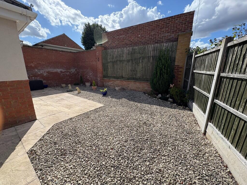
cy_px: 92
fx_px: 100
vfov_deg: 85.7
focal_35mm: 14
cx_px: 124
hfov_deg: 102.1
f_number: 2.2
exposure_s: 1/1110
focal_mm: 2.22
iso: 50
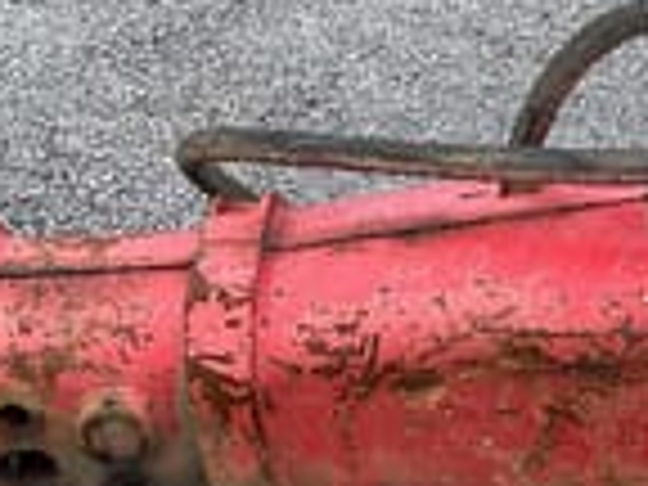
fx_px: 1891
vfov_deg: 14.6
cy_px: 317
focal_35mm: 101
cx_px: 594
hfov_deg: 19.1
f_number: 1.8
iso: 25
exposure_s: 1/482
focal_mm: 3
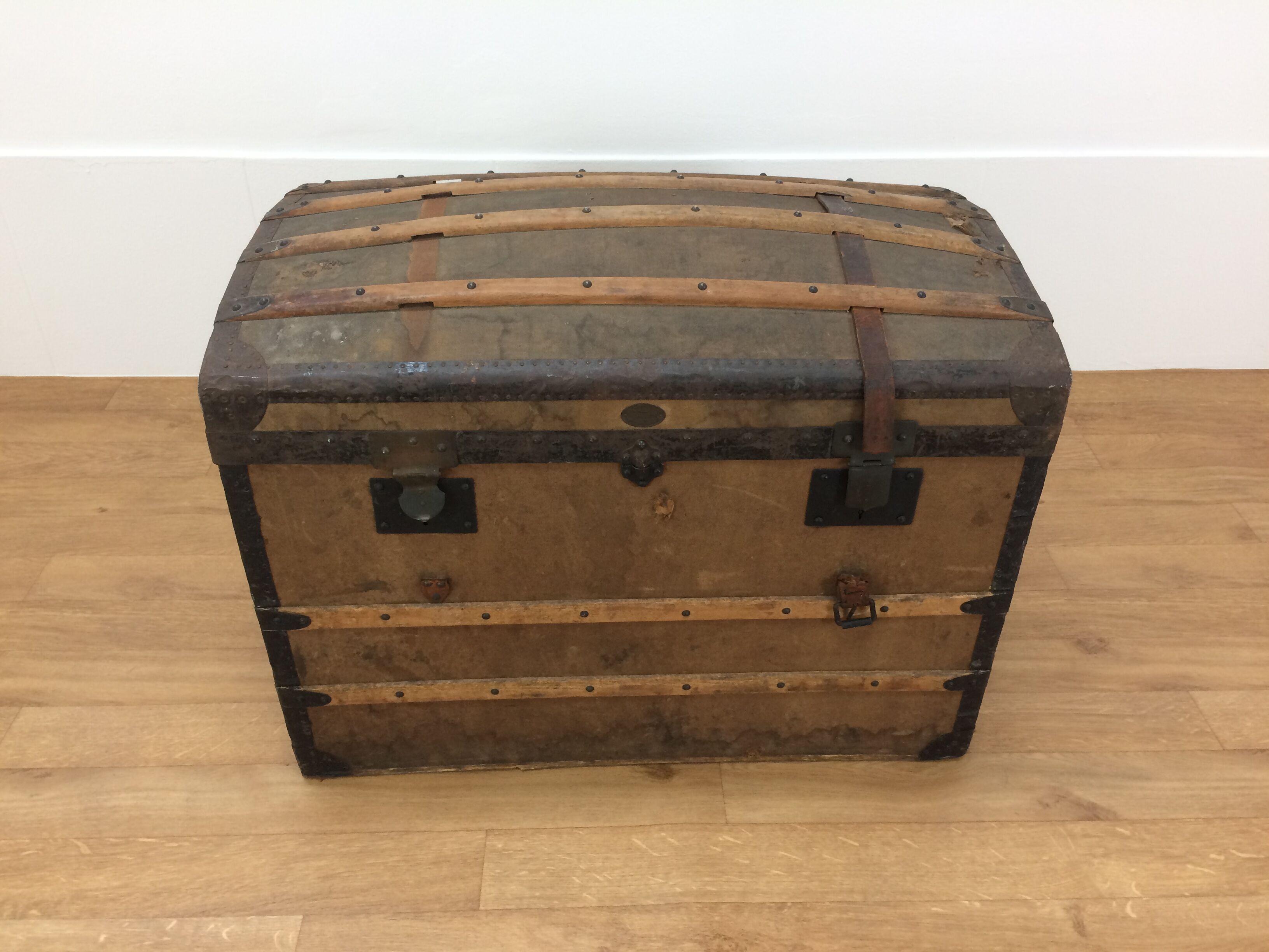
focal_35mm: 29
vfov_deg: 48.2
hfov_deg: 61.7
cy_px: 476
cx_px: 634
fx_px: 1063
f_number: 2.2
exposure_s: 1/33
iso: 50
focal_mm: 4.15
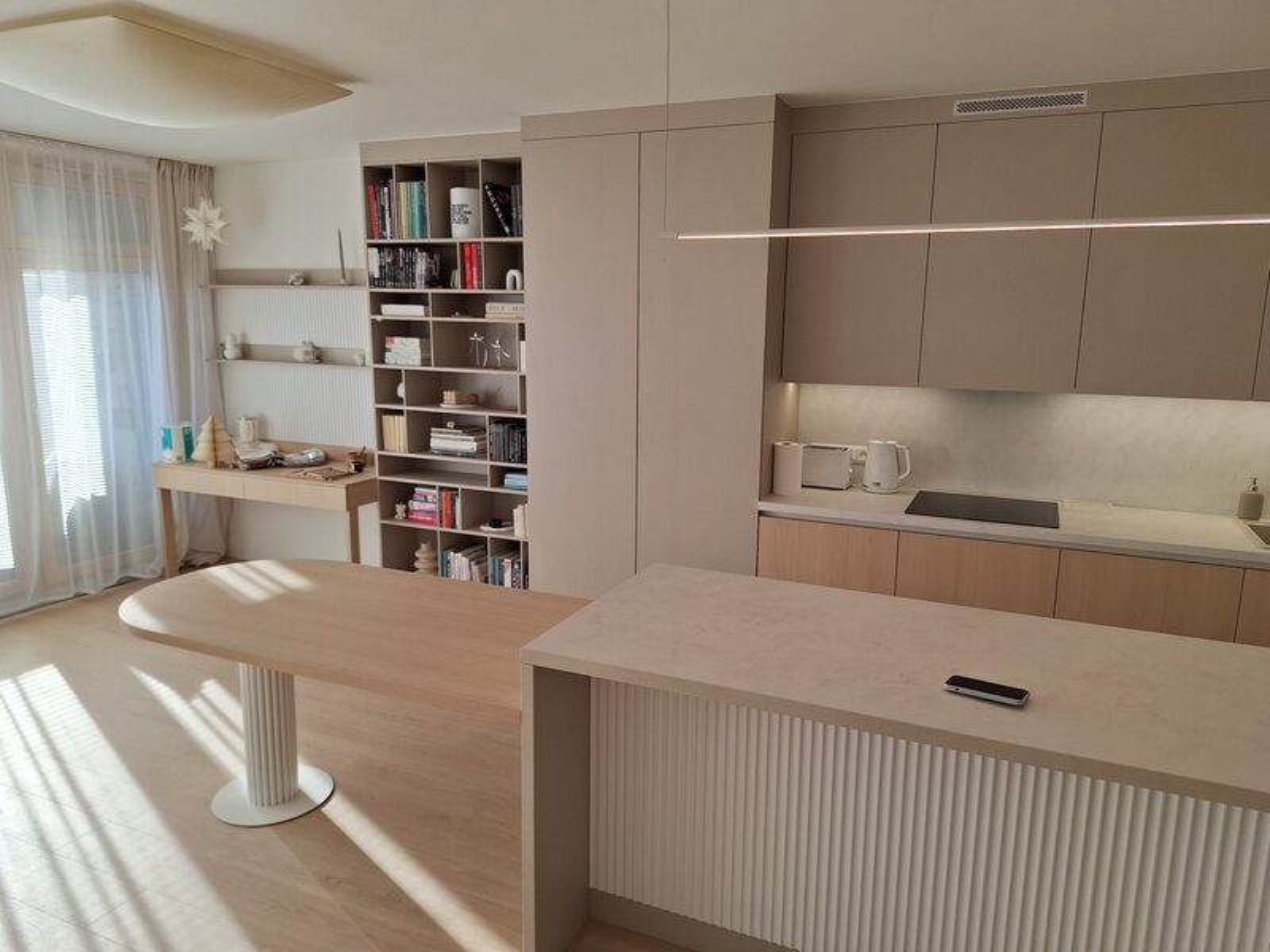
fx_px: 844
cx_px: 635
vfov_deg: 58.9
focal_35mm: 23
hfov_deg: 73.9
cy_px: 476
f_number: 1.8
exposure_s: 1/275
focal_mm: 5.54
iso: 40
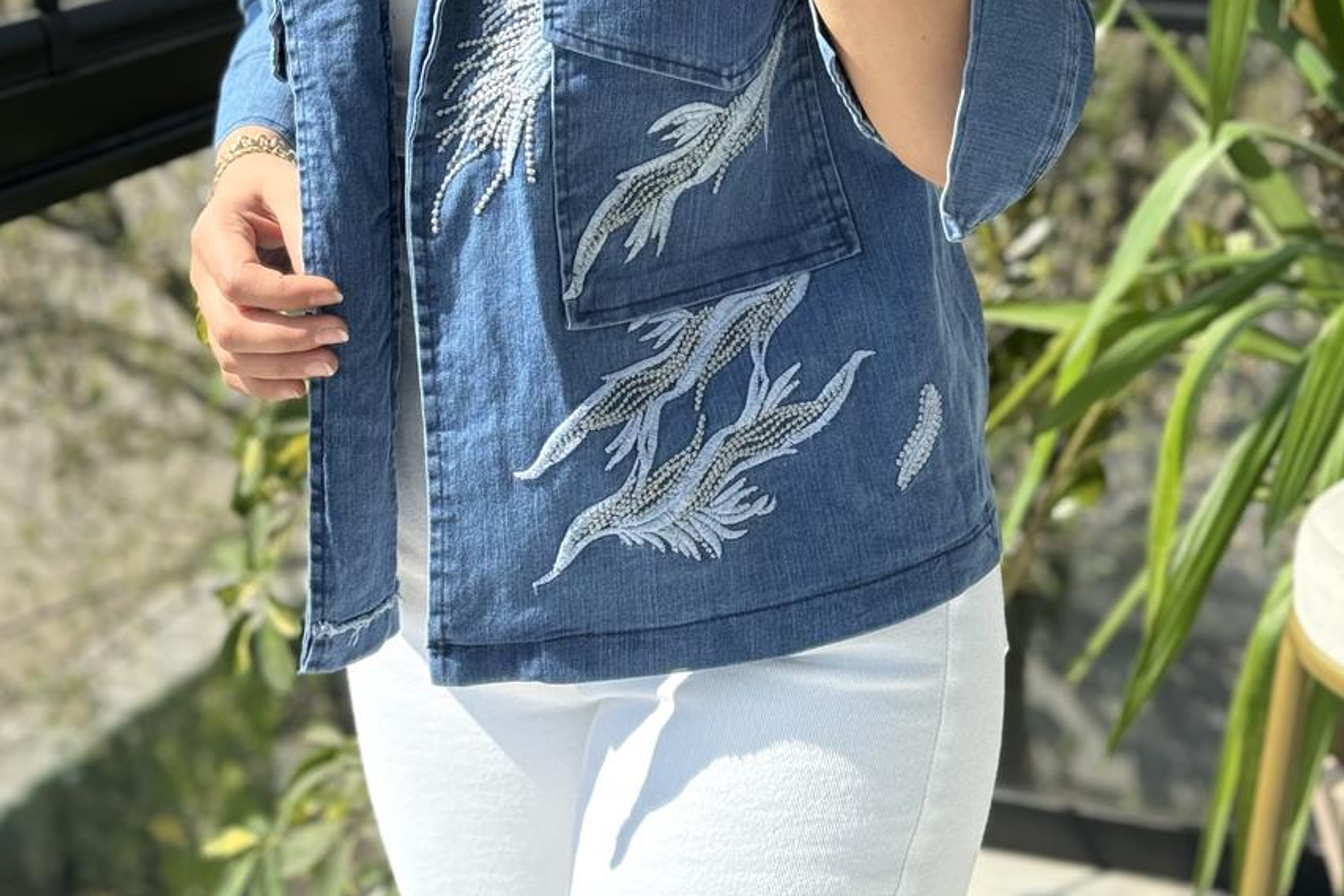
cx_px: 674
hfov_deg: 26.0
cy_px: -141
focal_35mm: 78
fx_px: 2912
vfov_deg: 16.8
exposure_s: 1/522
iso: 64
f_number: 1.78
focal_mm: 6.86
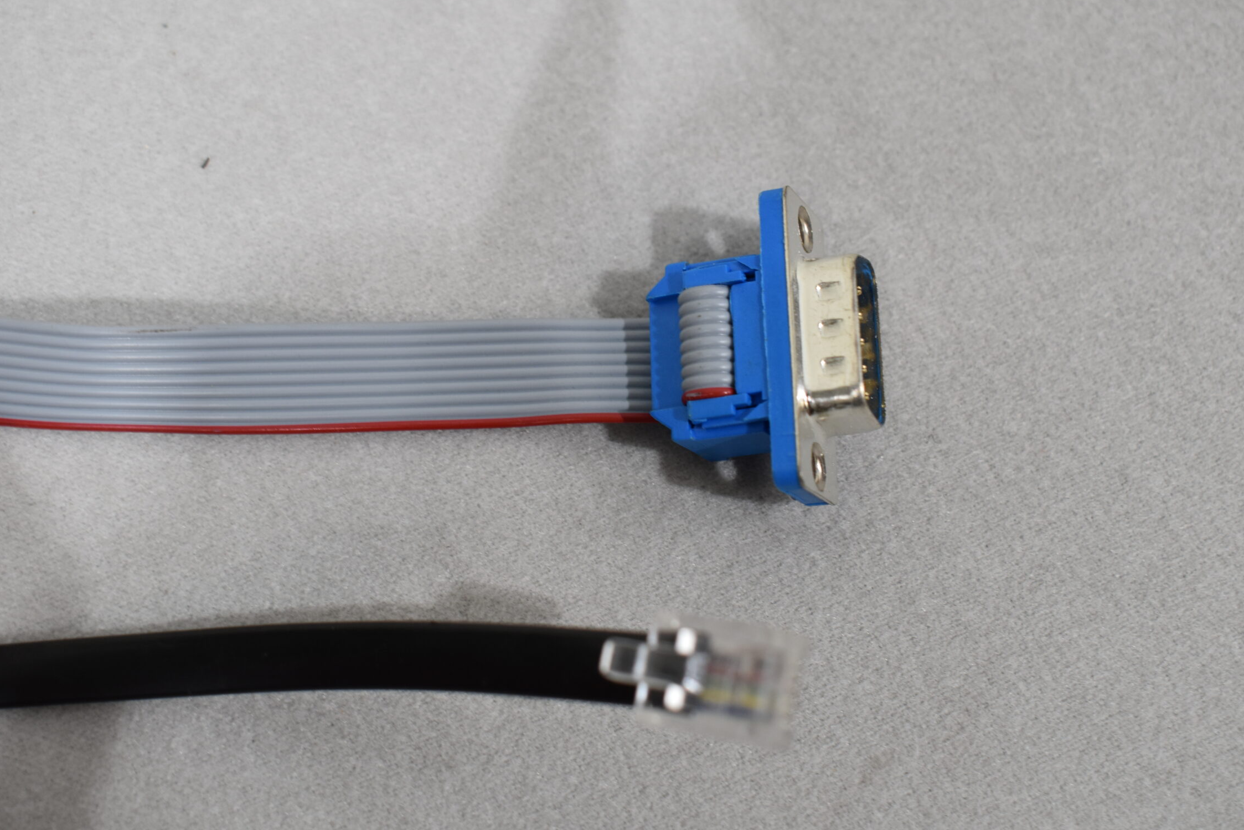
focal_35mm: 50
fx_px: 1713
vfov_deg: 27.2
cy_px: 403
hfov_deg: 39.9
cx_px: 671
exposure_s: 1/60
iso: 400
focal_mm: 29
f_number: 5.6
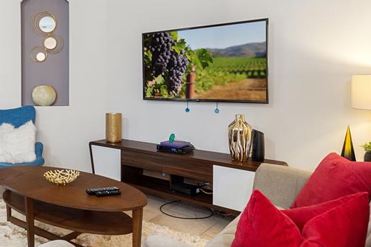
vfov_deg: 42.9
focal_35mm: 30
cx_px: 80
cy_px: 81
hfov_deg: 57.8
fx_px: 309
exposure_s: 1/3
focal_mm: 10
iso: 400
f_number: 4.5
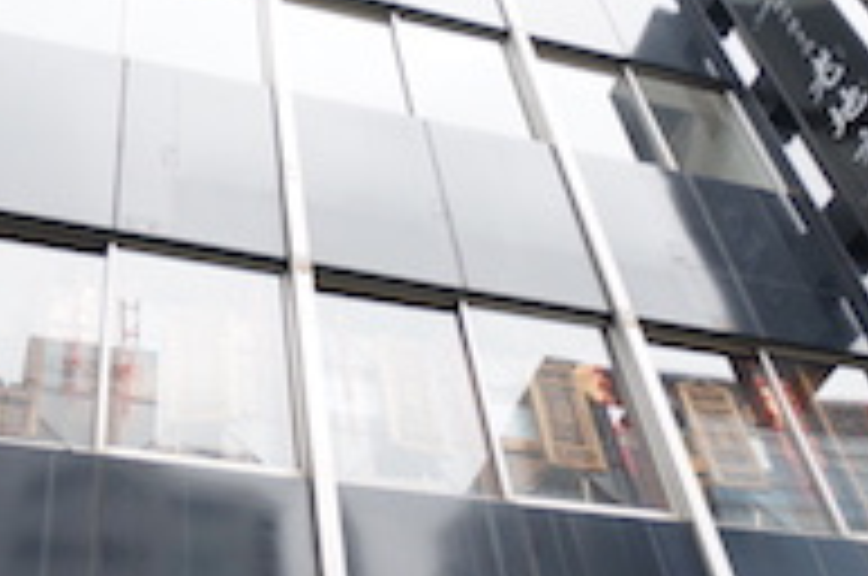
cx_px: 373
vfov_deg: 27.3
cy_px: 189
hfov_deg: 40.3
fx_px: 1179
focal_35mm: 49
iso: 100
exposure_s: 1/80
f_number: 4.5
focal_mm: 10
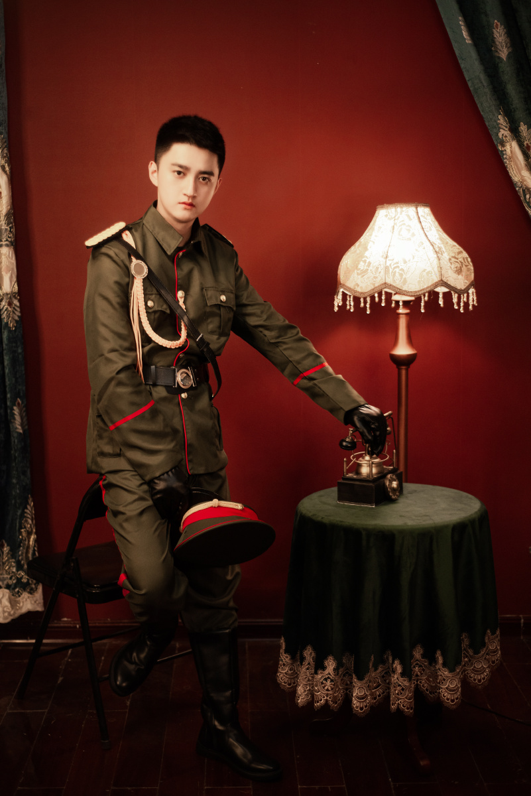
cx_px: 266
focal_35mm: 50
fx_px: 1105
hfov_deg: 27.0
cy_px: 398
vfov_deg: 39.6
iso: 1000
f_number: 2.2
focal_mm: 50
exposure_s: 1/250
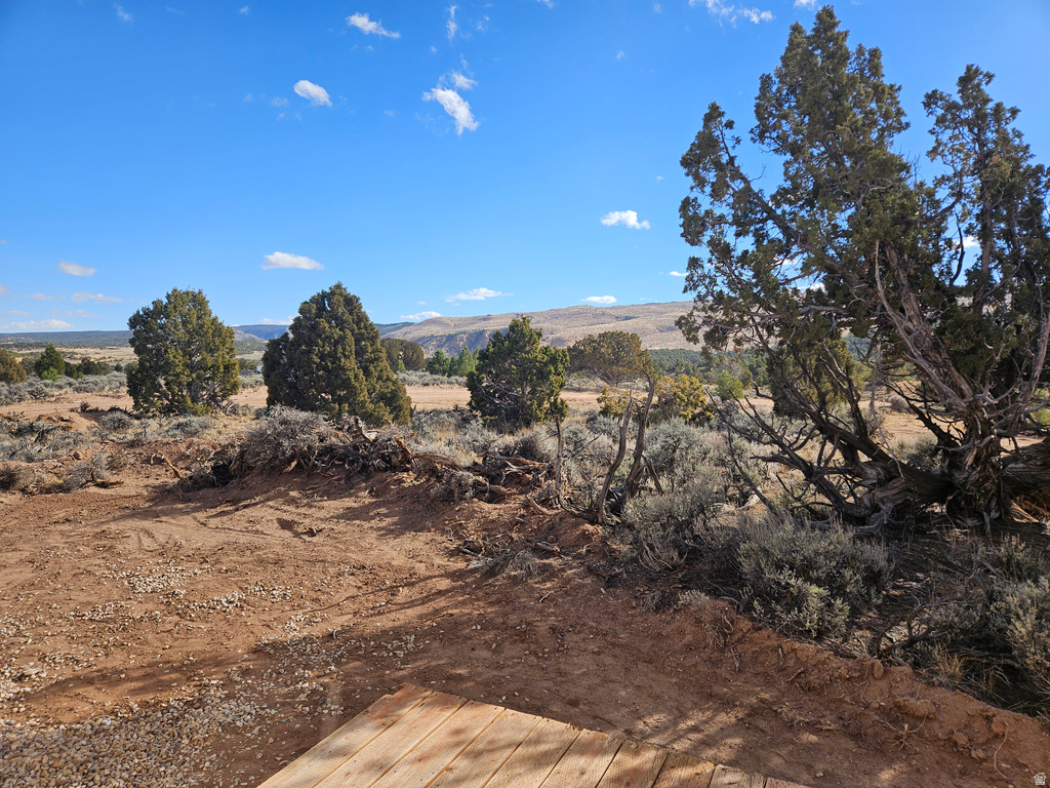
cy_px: 394
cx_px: 525
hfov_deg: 73.9
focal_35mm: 23
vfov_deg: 58.9
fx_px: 698
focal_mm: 5.4
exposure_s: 1/1252
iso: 25
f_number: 1.8
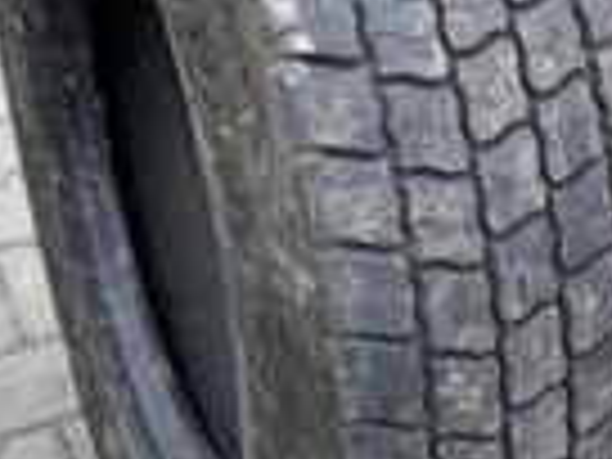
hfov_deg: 23.5
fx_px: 1450
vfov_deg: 17.9
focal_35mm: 82
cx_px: 490
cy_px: 110
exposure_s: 1/346
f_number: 1.8
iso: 32
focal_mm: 4.25
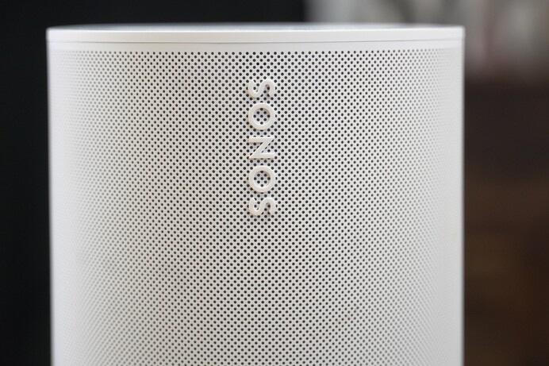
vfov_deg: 12.5
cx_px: 274
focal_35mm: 110
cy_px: 183
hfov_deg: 18.7
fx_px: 1669
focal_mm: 73
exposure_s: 1/125
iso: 1250
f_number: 5.6
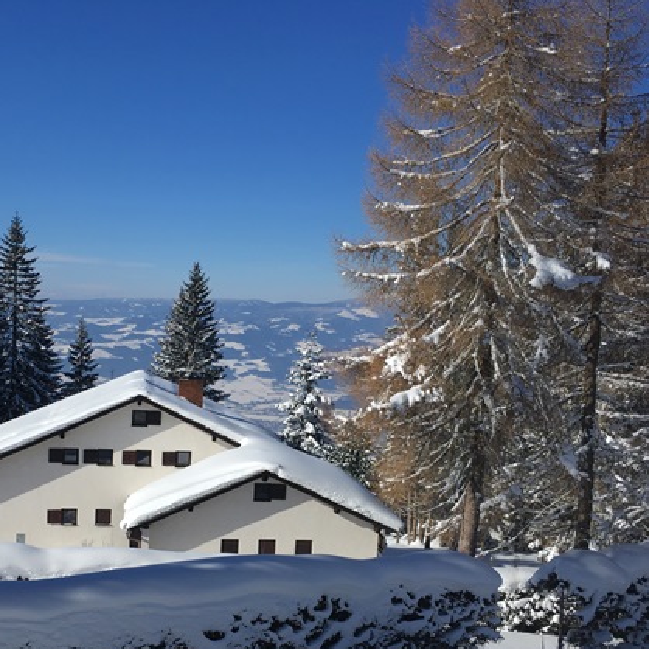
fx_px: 891
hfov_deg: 39.8
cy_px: 396
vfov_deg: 39.8
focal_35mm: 42
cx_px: 246
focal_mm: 4.15
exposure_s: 1/2959
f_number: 2.2
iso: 25
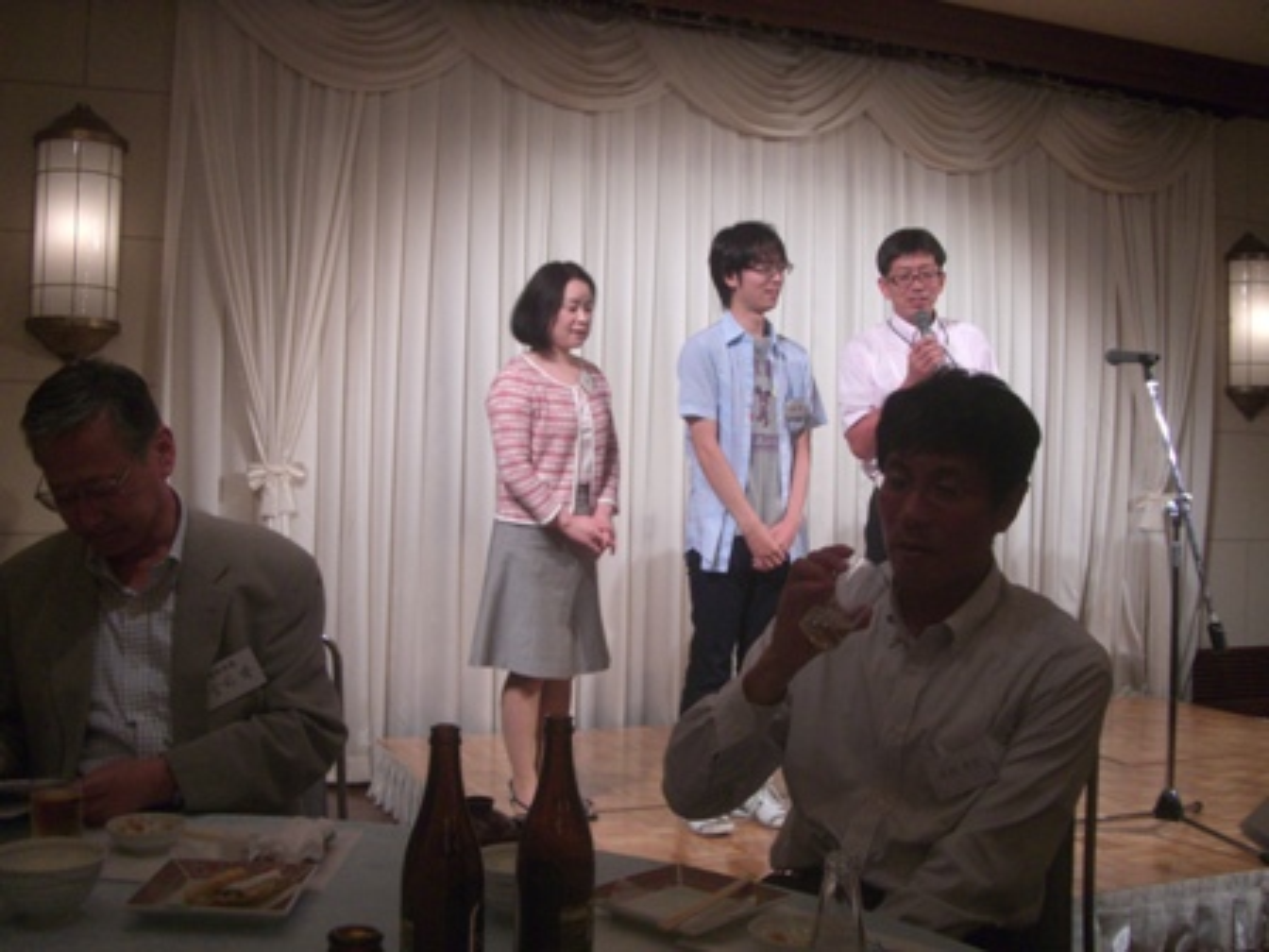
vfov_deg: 37.7
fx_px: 1393
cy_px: 476
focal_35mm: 38
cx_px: 634
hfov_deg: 49.0
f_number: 2.8
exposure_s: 1/125
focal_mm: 7.9
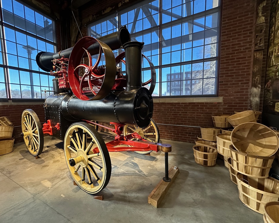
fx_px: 124
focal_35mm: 15
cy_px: 112
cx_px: 131
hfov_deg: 96.7
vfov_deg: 84.0
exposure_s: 1/60
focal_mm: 2.22
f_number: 2.2
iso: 640
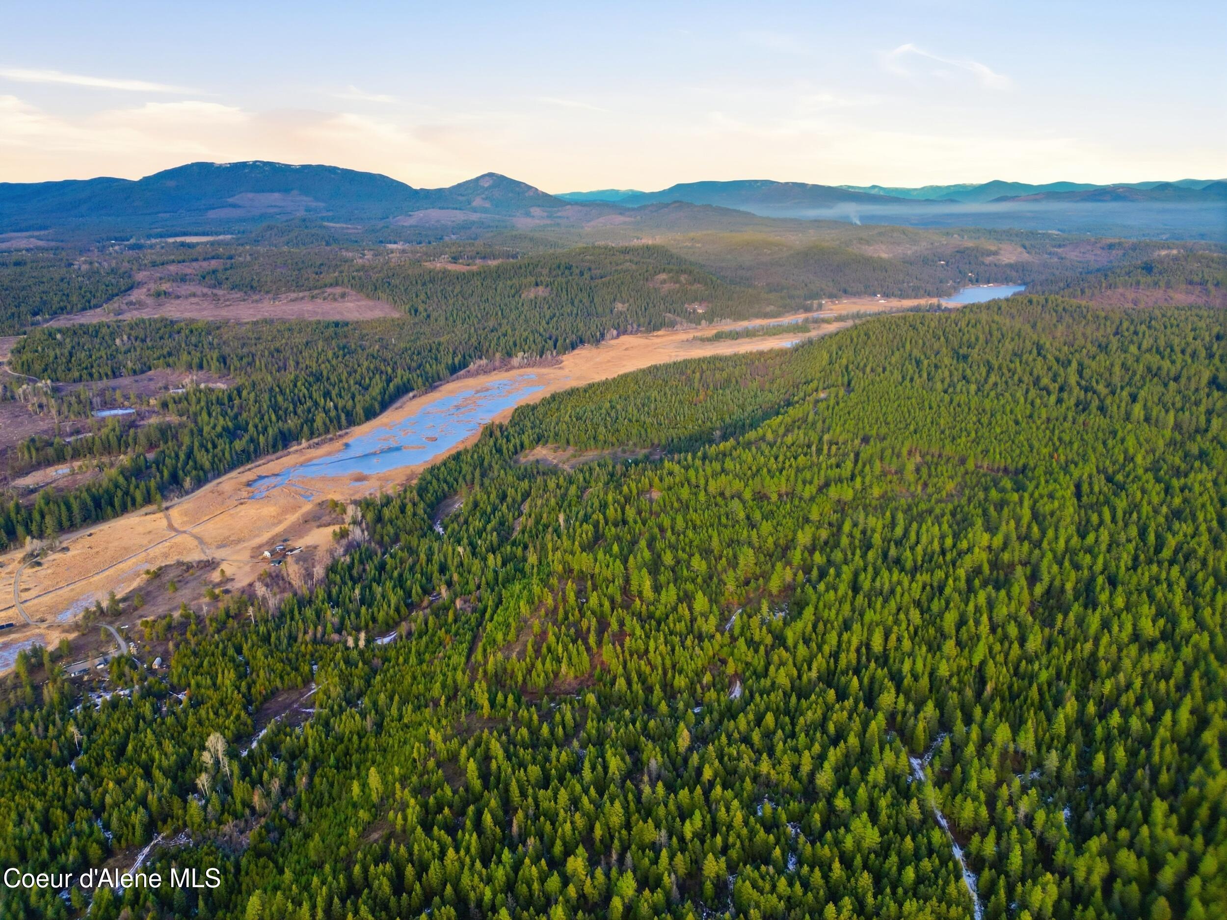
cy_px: 460
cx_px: 614
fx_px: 851
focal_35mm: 24
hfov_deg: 71.6
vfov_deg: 56.8
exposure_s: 1/1250
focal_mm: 6.7
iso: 100
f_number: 1.7
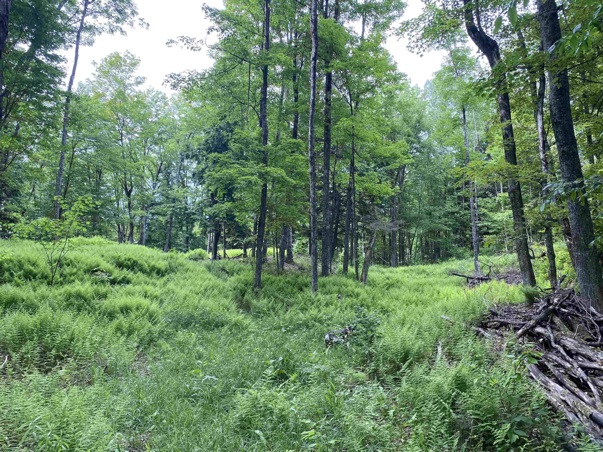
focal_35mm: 26
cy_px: 226
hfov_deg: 67.3
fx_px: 453
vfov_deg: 53.1
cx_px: 302
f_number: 1.8
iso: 32
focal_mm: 4.25
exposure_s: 1/193
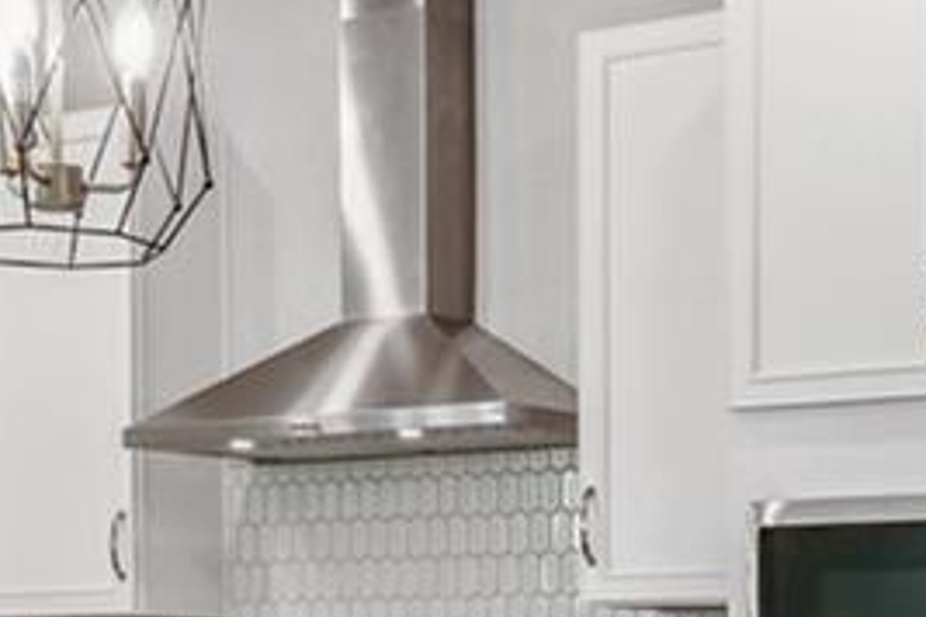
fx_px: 2315
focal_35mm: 90
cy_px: 738
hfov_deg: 22.6
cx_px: 579
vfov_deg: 14.7
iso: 100
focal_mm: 10
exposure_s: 1/20
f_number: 7.1
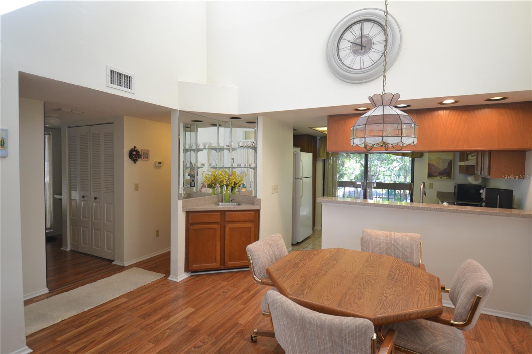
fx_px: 266
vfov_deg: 67.4
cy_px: 177
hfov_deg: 90.0
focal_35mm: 18
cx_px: 266
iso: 400
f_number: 3.8
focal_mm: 12
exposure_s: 1/50
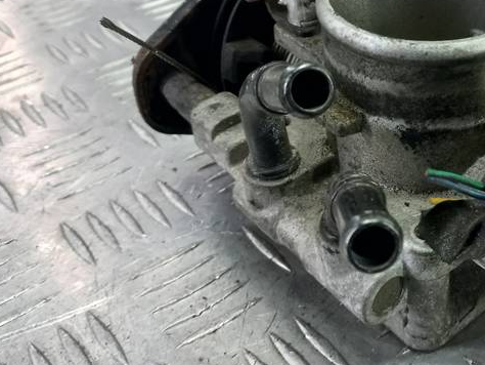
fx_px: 757
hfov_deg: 33.9
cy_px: 83
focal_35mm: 54
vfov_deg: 26.6
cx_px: 421
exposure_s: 1/50
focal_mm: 4.6
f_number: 1.8
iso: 80
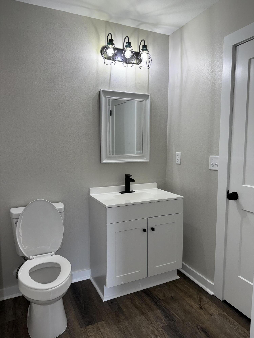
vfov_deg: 71.6
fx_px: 235
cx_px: 127
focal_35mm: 24
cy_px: 169
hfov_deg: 56.8
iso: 64
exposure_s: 1/120
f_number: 1.78
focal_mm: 6.76
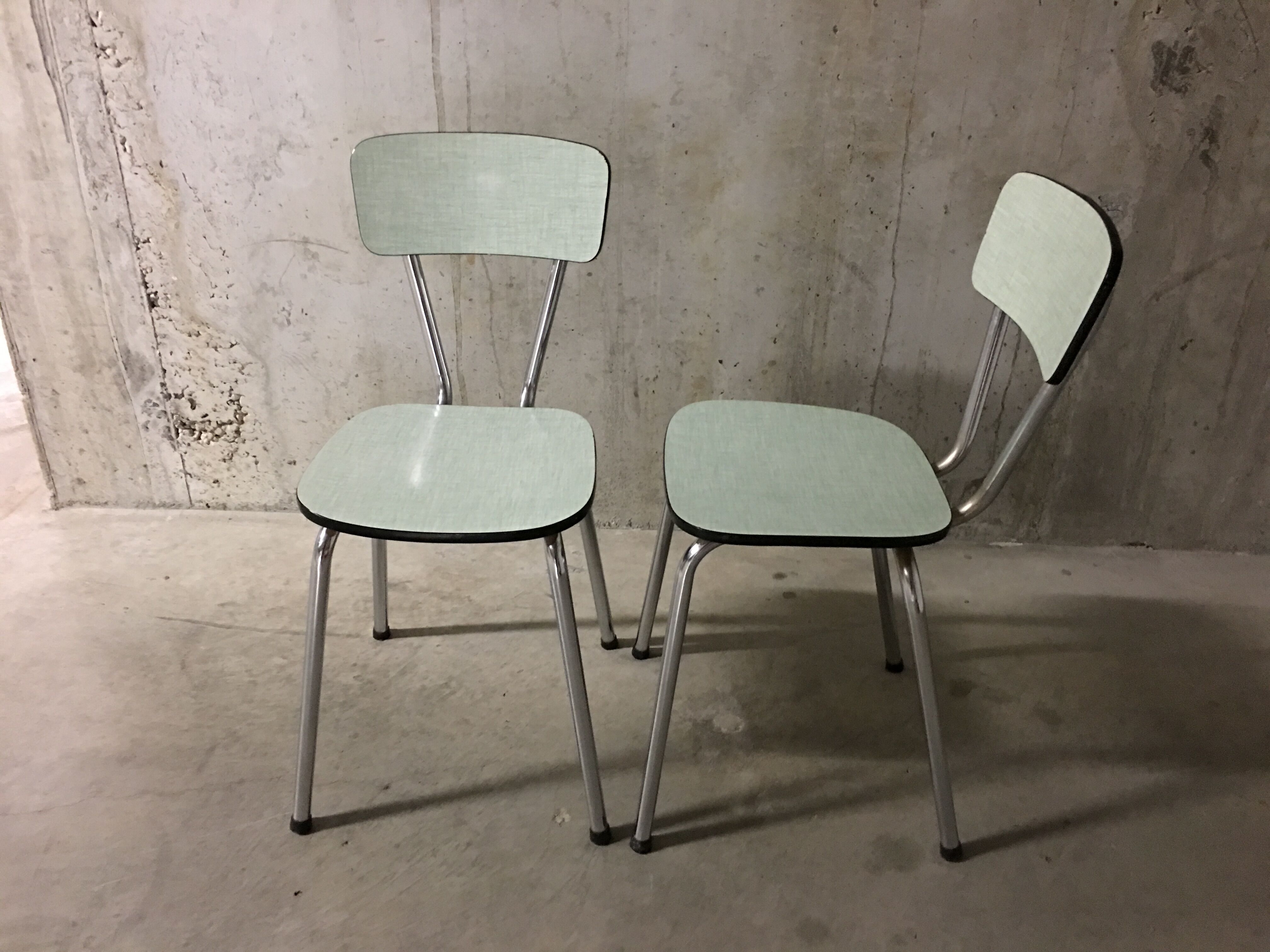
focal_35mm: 29
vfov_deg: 48.2
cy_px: 476
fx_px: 1064
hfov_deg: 61.7
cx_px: 635
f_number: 2.2
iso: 125
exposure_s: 1/4
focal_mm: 4.15
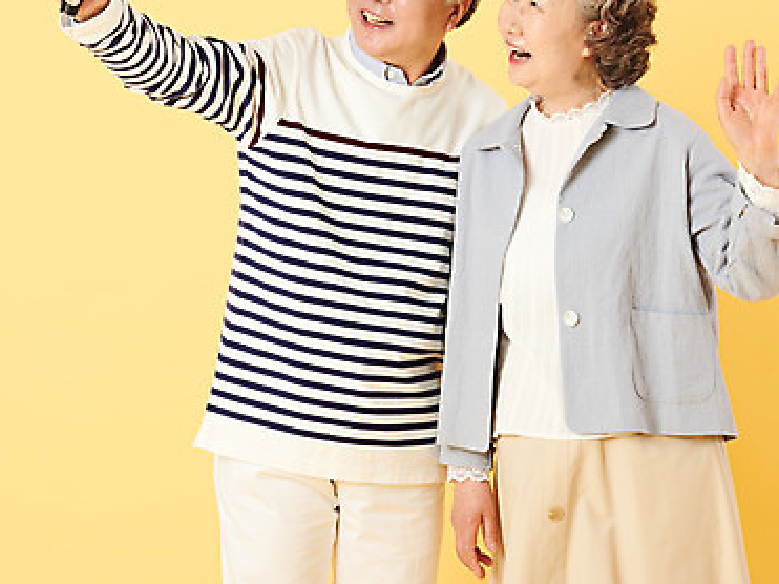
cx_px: 455
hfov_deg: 13.8
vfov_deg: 10.4
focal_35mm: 143
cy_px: 174
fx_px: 3217
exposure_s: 1/125
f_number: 8
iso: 100
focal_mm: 92
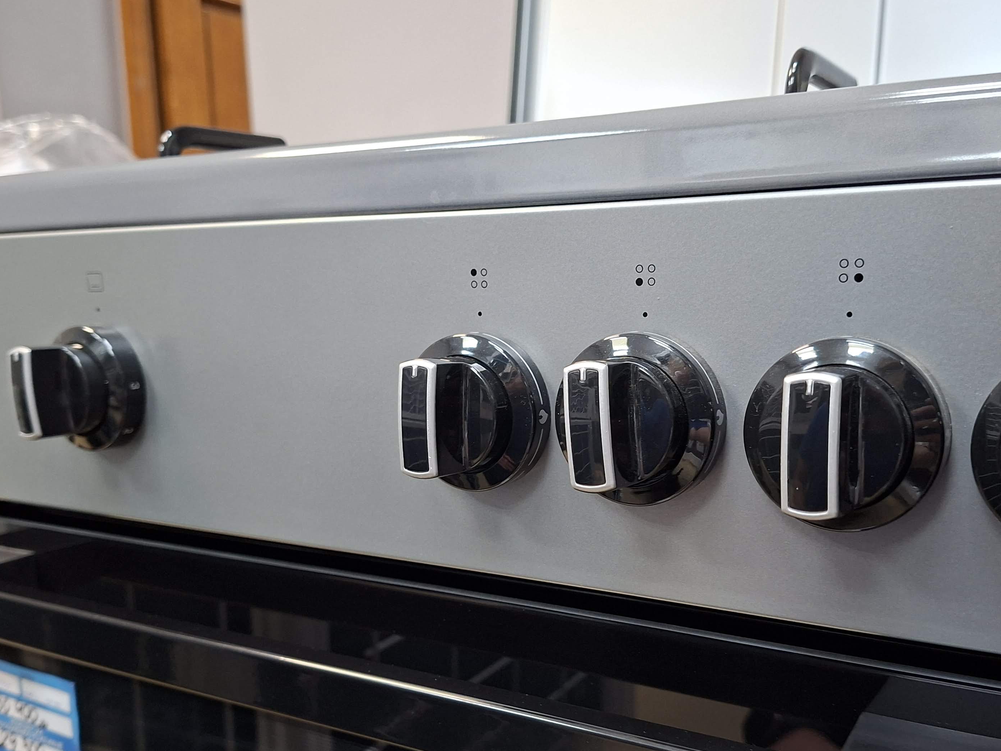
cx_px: 543
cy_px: 451
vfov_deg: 42.7
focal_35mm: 33
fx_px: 954
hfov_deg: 55.3
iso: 320
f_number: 1.8
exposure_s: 1/50
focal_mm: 5.54
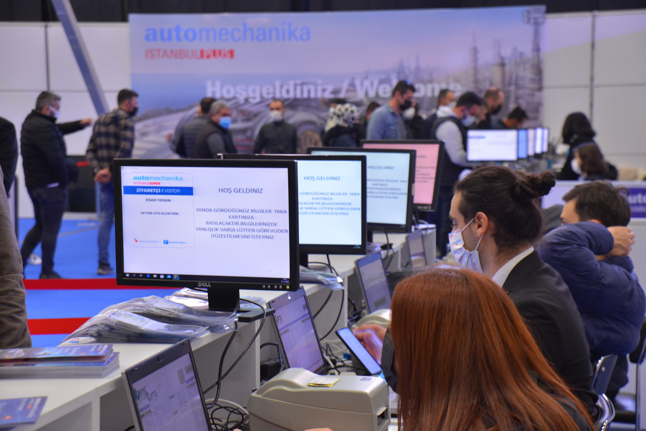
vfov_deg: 16.1
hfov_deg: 23.9
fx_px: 1526
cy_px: 216
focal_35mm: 85
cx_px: 323
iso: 1600
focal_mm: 85
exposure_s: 1/40
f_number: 7.1
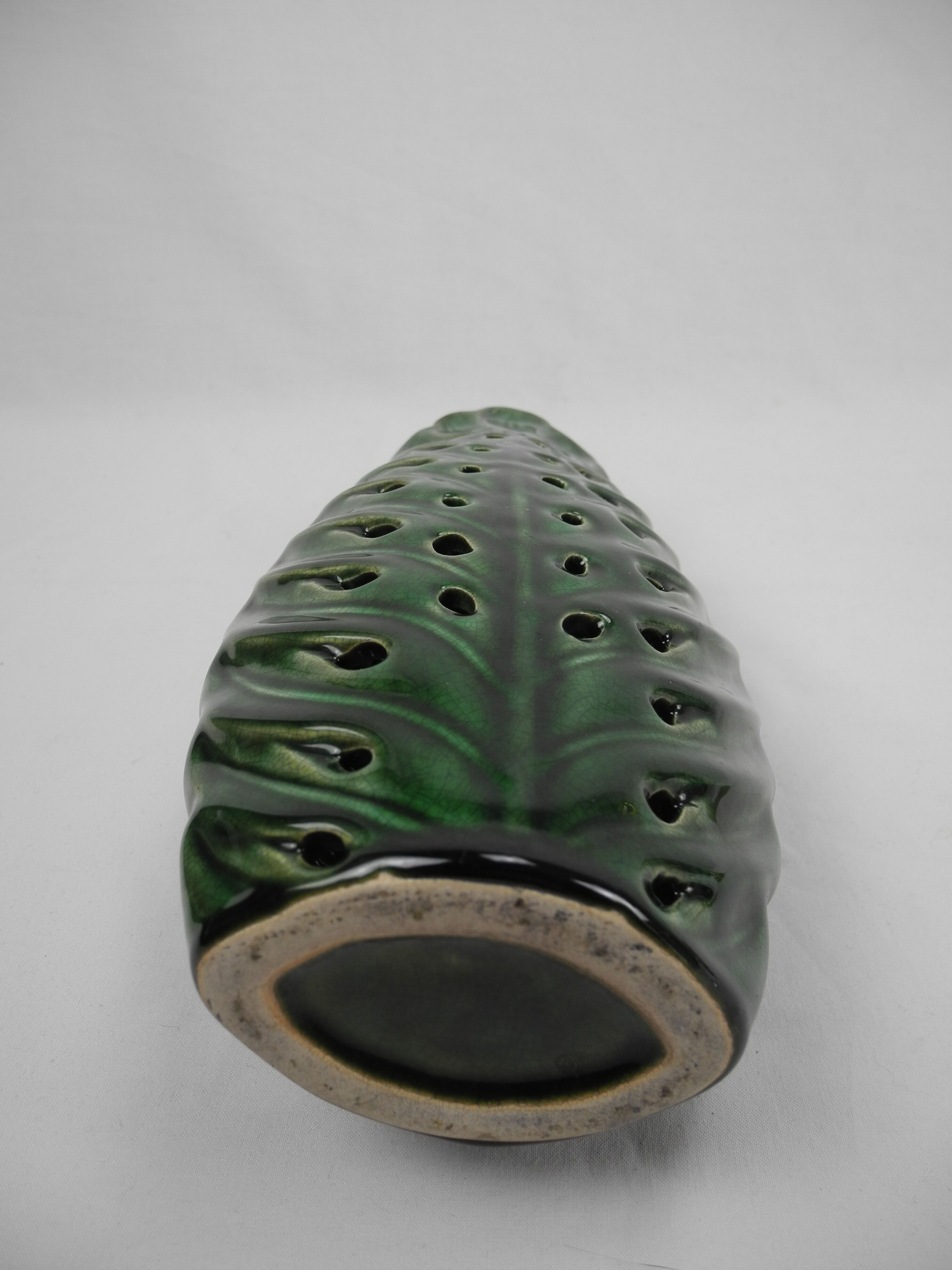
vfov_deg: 63.4
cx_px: 476
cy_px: 635
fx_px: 1027
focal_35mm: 28
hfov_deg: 49.7
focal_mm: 6
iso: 100
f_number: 2.8
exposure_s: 1/121
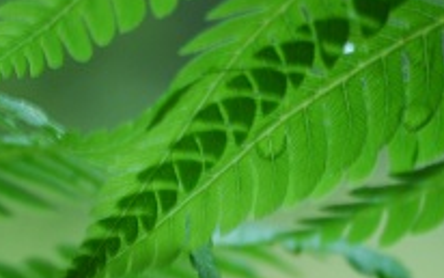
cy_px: 137
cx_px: 194
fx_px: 7192
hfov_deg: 3.5
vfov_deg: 2.2
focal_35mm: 594
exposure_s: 1/10
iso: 400
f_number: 5.6
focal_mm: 200
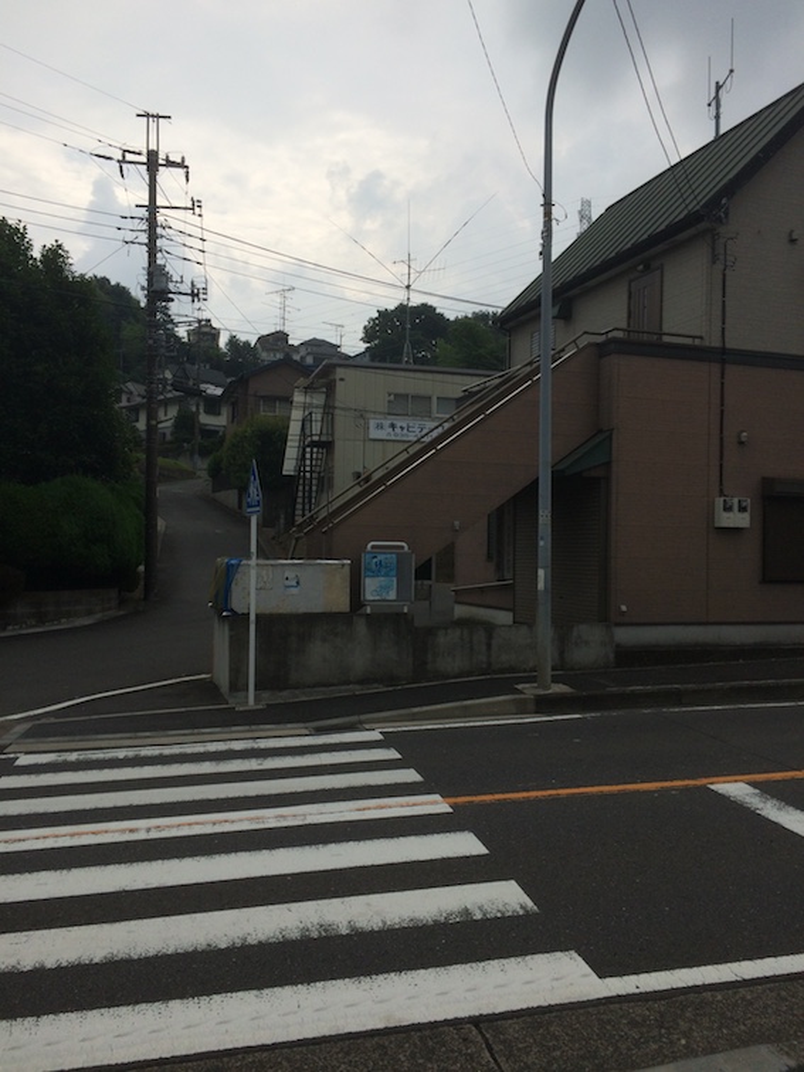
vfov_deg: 61.7
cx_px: 402
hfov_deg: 48.2
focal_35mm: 29
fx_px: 898
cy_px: 536
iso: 32
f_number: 2.2
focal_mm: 4.15
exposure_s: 1/2415
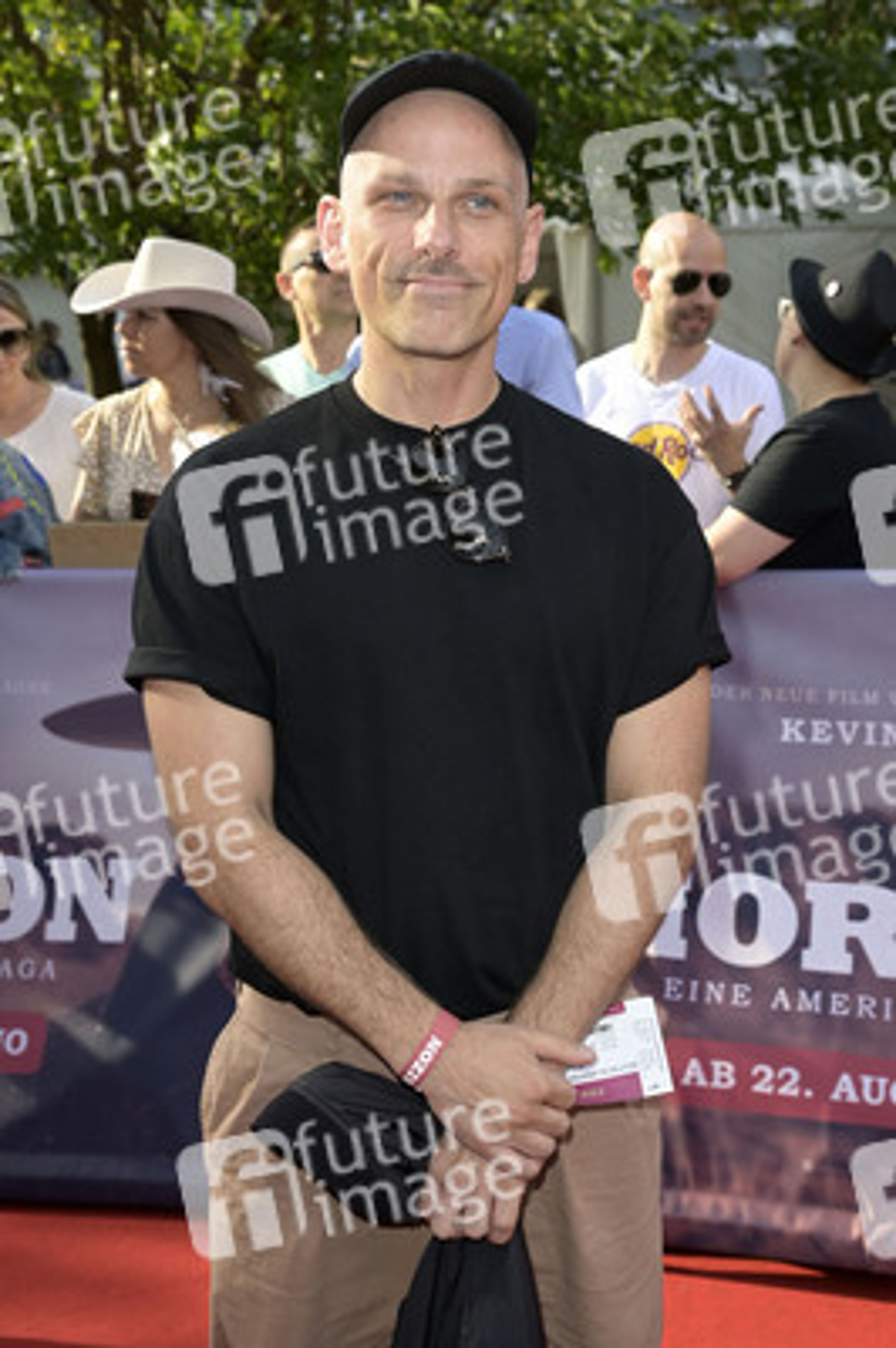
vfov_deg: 38.2
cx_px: 448
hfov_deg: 25.9
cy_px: 674
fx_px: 1945
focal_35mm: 52
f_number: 7.1
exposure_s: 1/200
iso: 400
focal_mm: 52
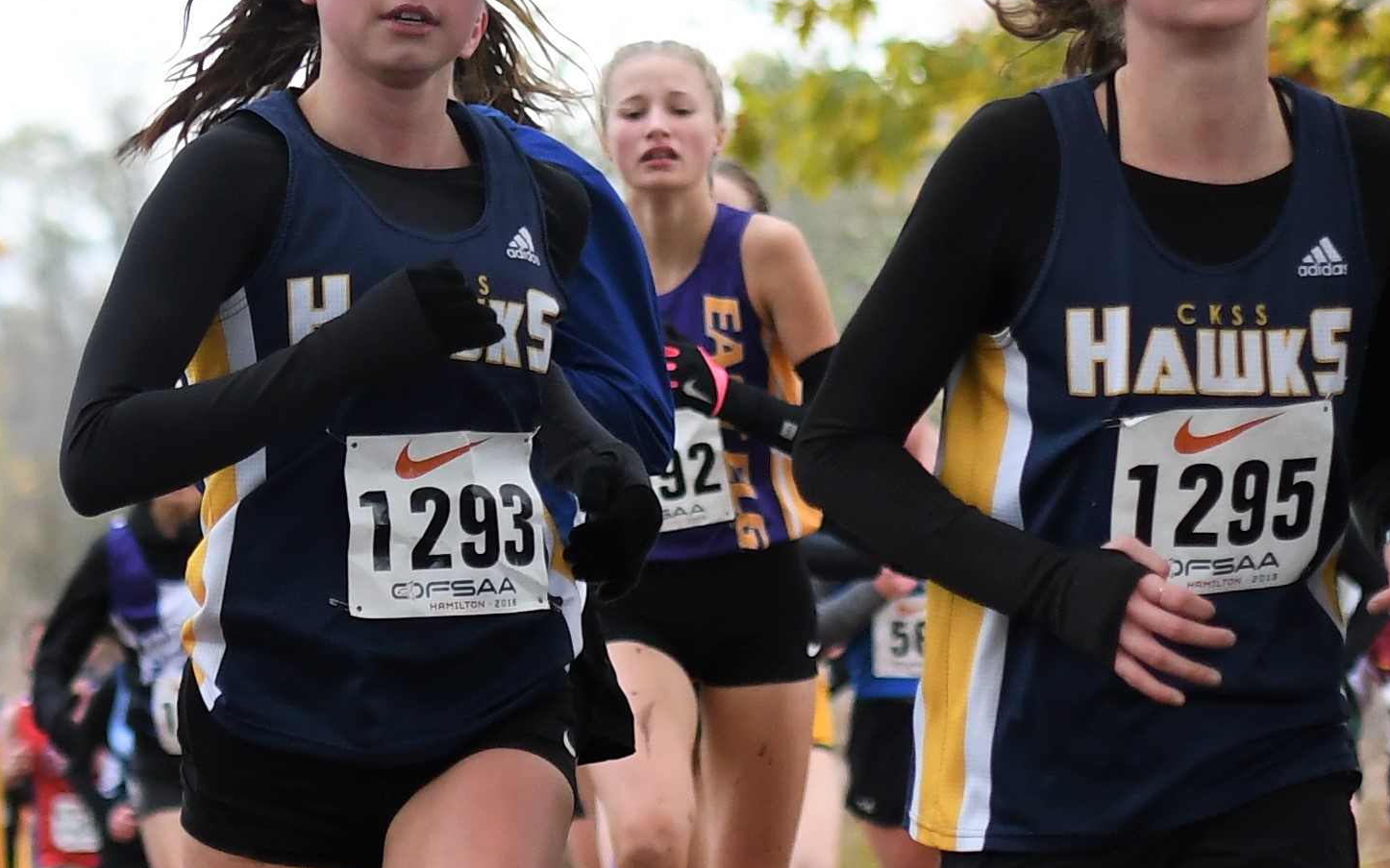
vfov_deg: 9.9
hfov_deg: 15.7
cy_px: 330
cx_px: 858
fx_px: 5039
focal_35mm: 133
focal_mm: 70
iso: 560
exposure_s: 1/1000
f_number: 2.8
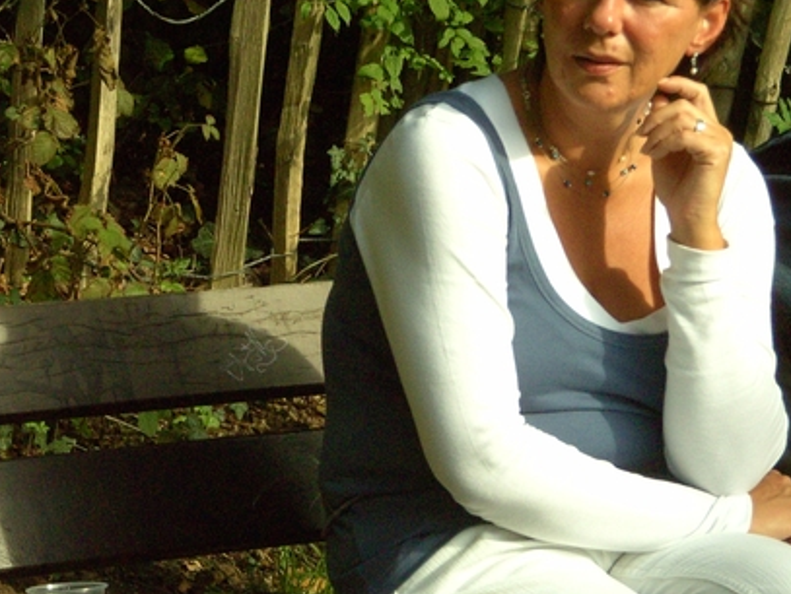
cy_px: 314
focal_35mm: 218
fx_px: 4986
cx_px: 243
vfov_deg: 6.8
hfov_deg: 9.1
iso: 400
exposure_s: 1/650
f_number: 4.8
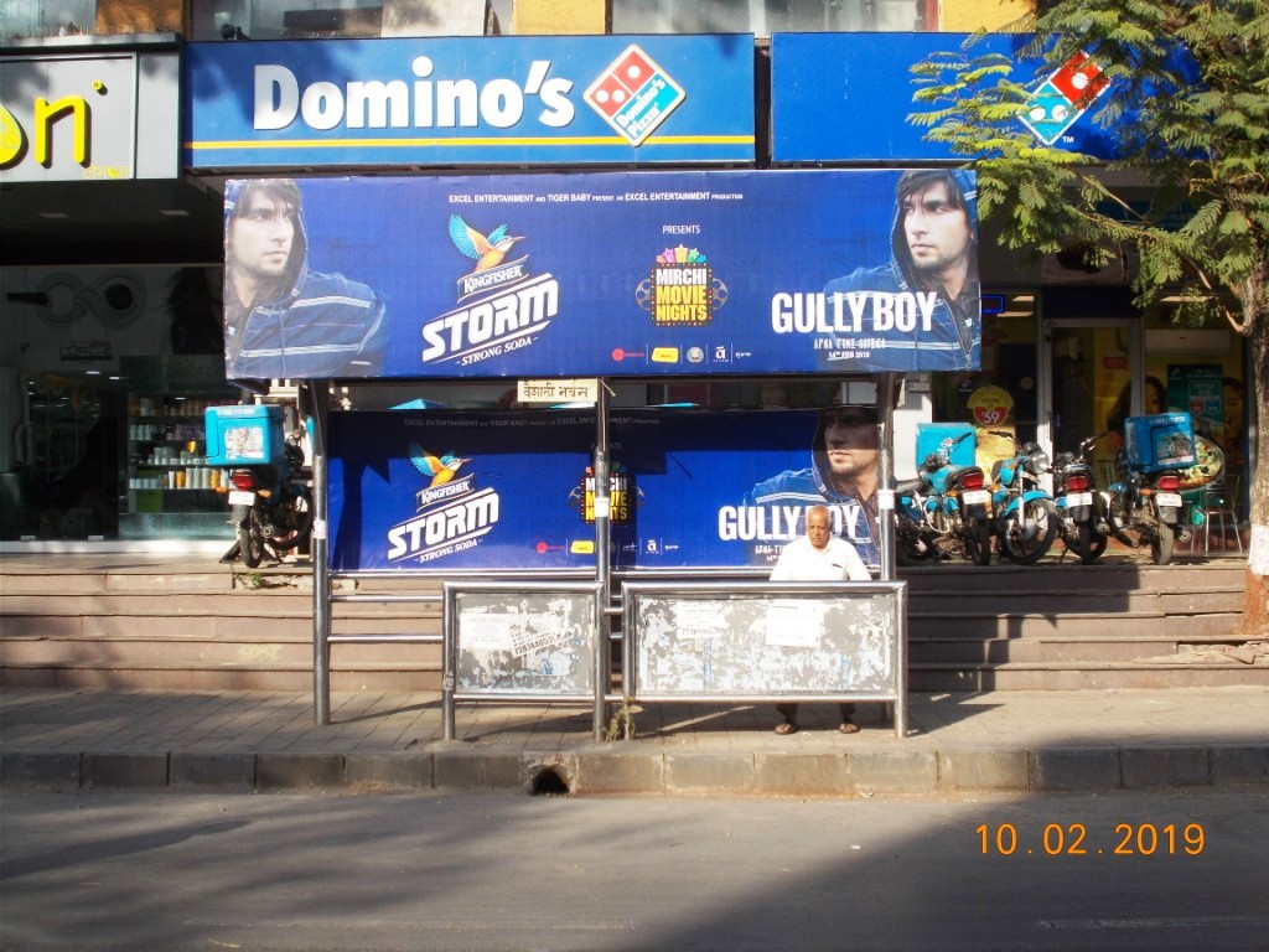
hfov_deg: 38.2
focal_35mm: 50
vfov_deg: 29.1
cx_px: 634
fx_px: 1833
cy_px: 476
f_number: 4.5
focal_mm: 9
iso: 80
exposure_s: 1/320
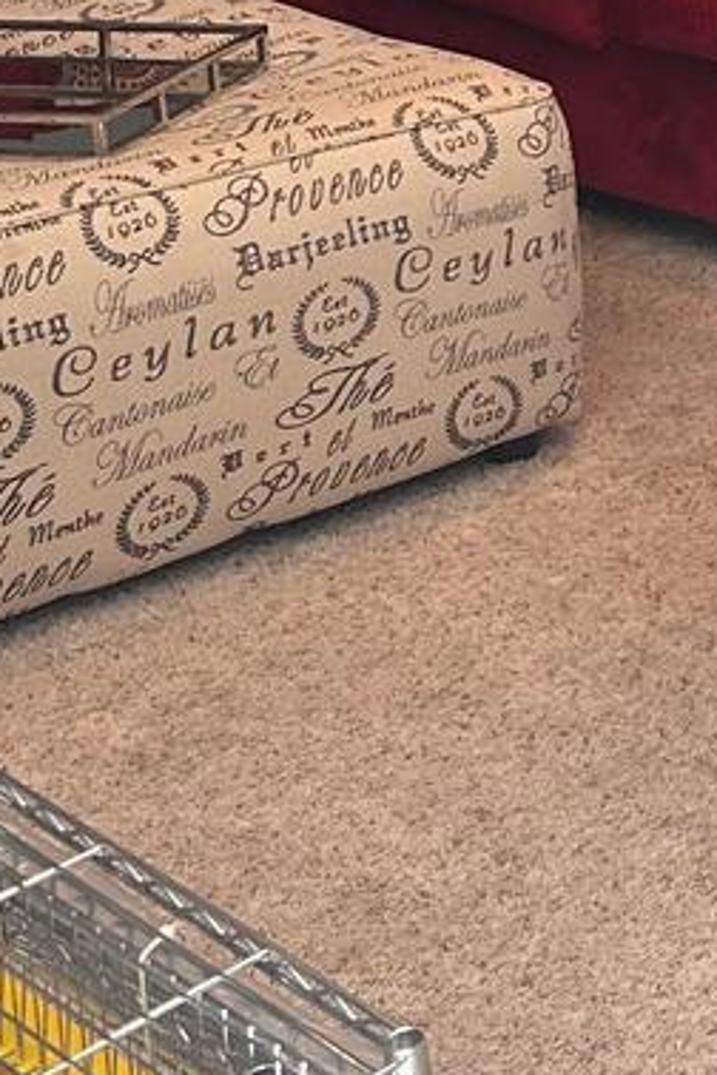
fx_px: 3286
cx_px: 1485
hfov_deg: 11.2
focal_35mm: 110
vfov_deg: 17.7
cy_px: -219
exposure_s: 1/120
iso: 80
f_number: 1.5
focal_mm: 5.7
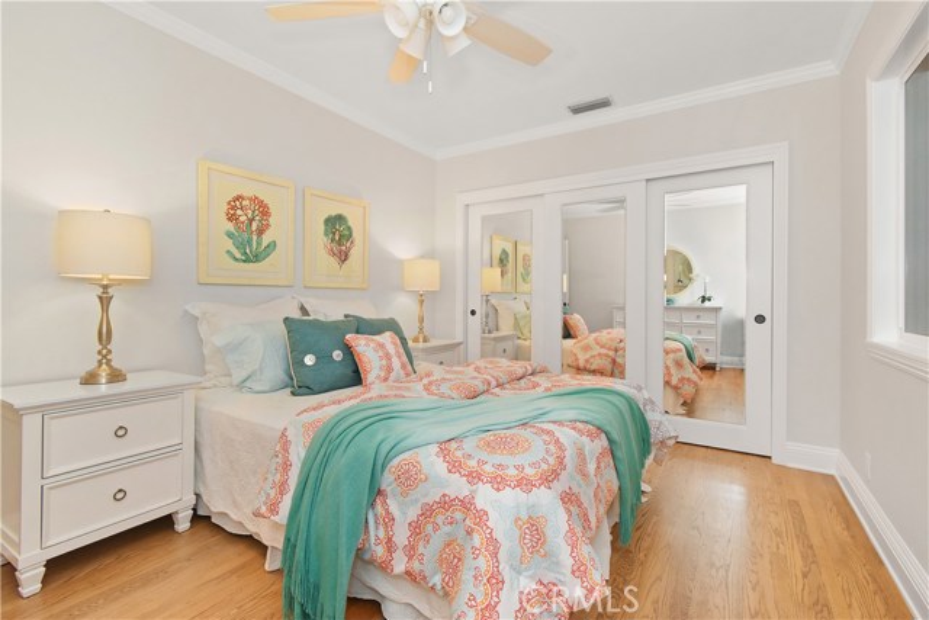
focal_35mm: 15
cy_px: 310
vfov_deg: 77.4
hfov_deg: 100.4
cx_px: 464
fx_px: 387
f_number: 8
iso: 1250
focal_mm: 10
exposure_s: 1/20
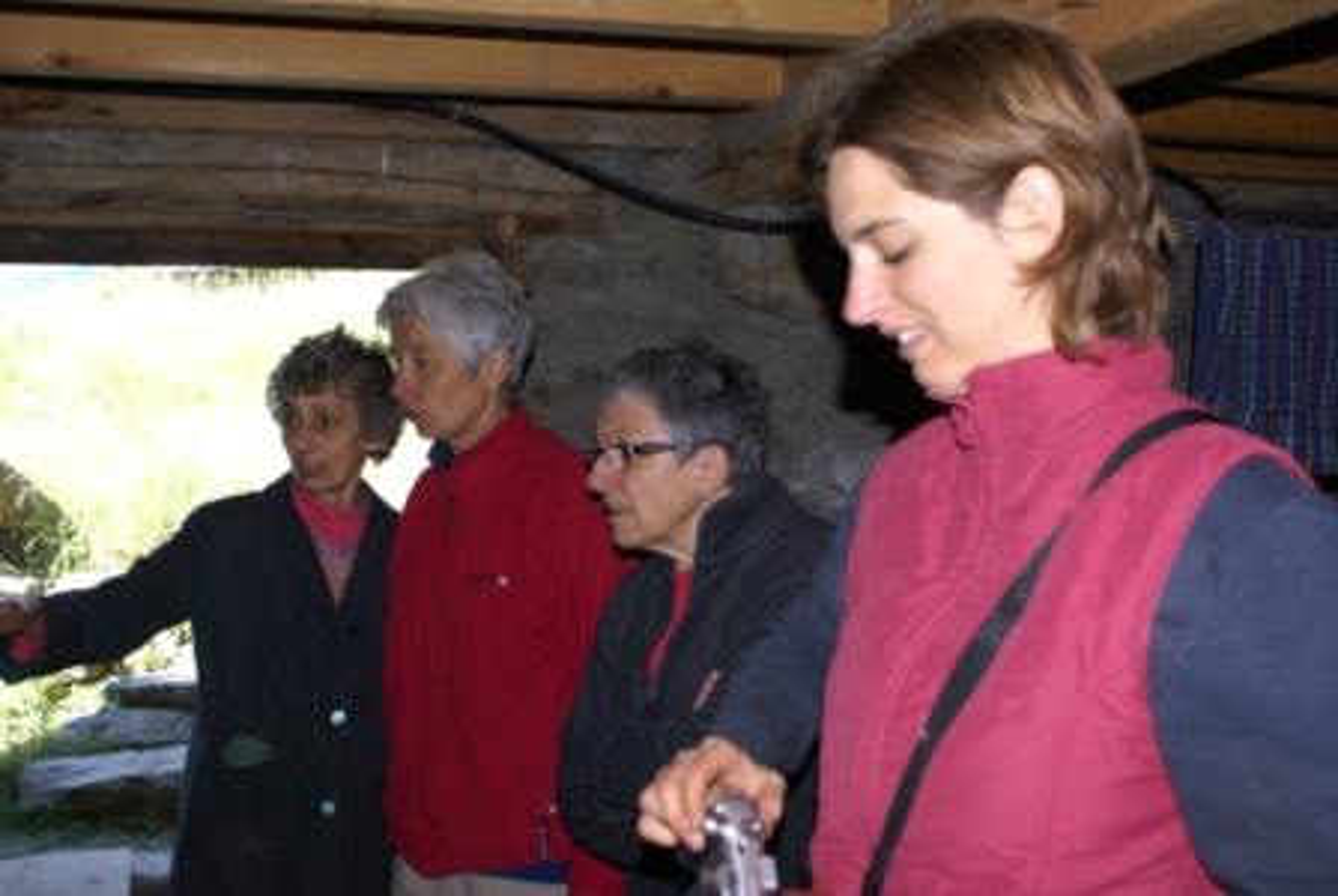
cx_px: 669
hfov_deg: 46.3
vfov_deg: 32.0
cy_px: 448
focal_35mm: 42
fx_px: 1563
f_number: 4.5
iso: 320
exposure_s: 1/80
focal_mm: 28
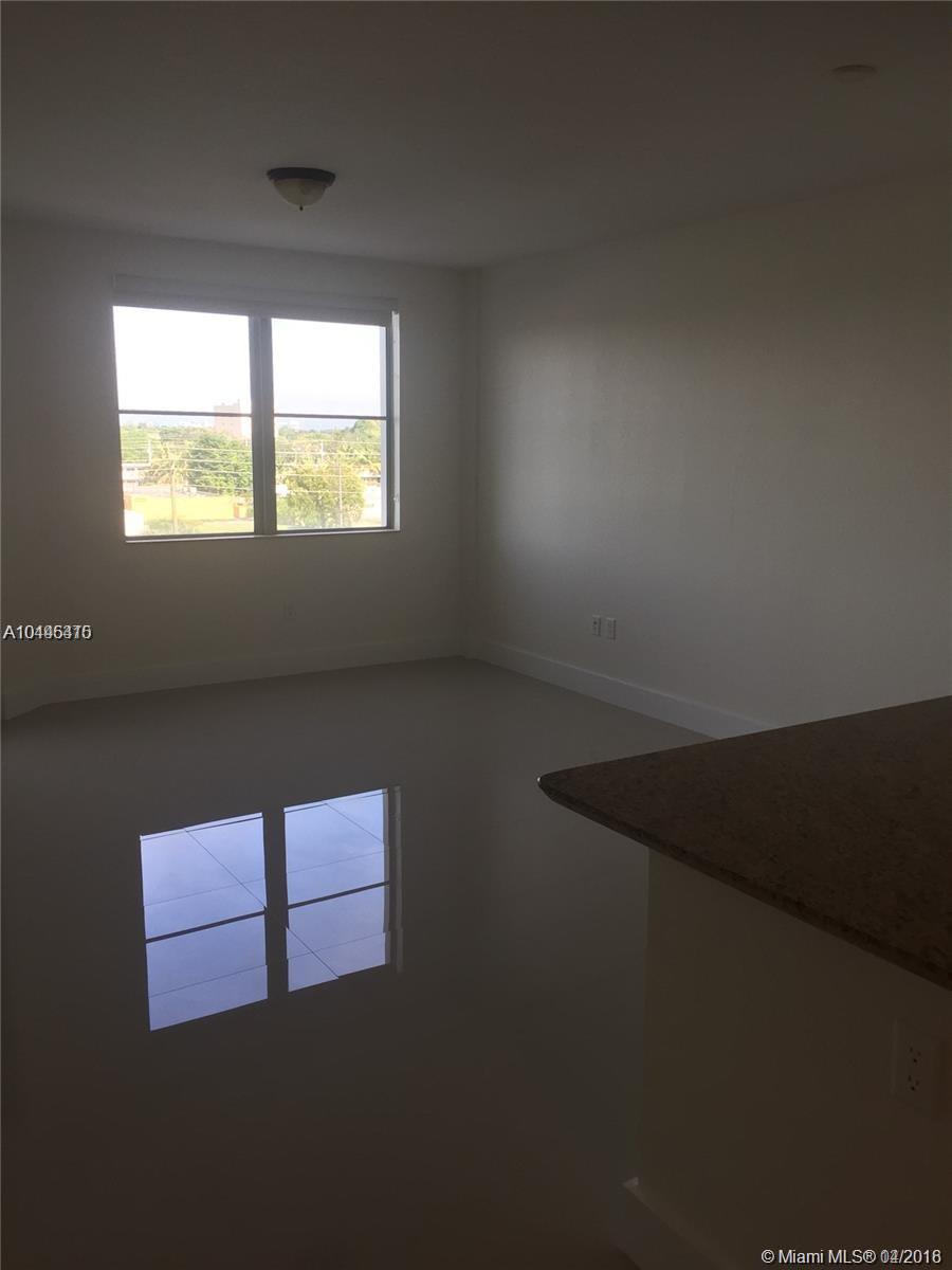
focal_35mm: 29
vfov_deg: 61.7
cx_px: 476
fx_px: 1063
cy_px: 635
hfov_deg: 48.2
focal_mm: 4.15
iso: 40
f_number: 2.2
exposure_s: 1/120
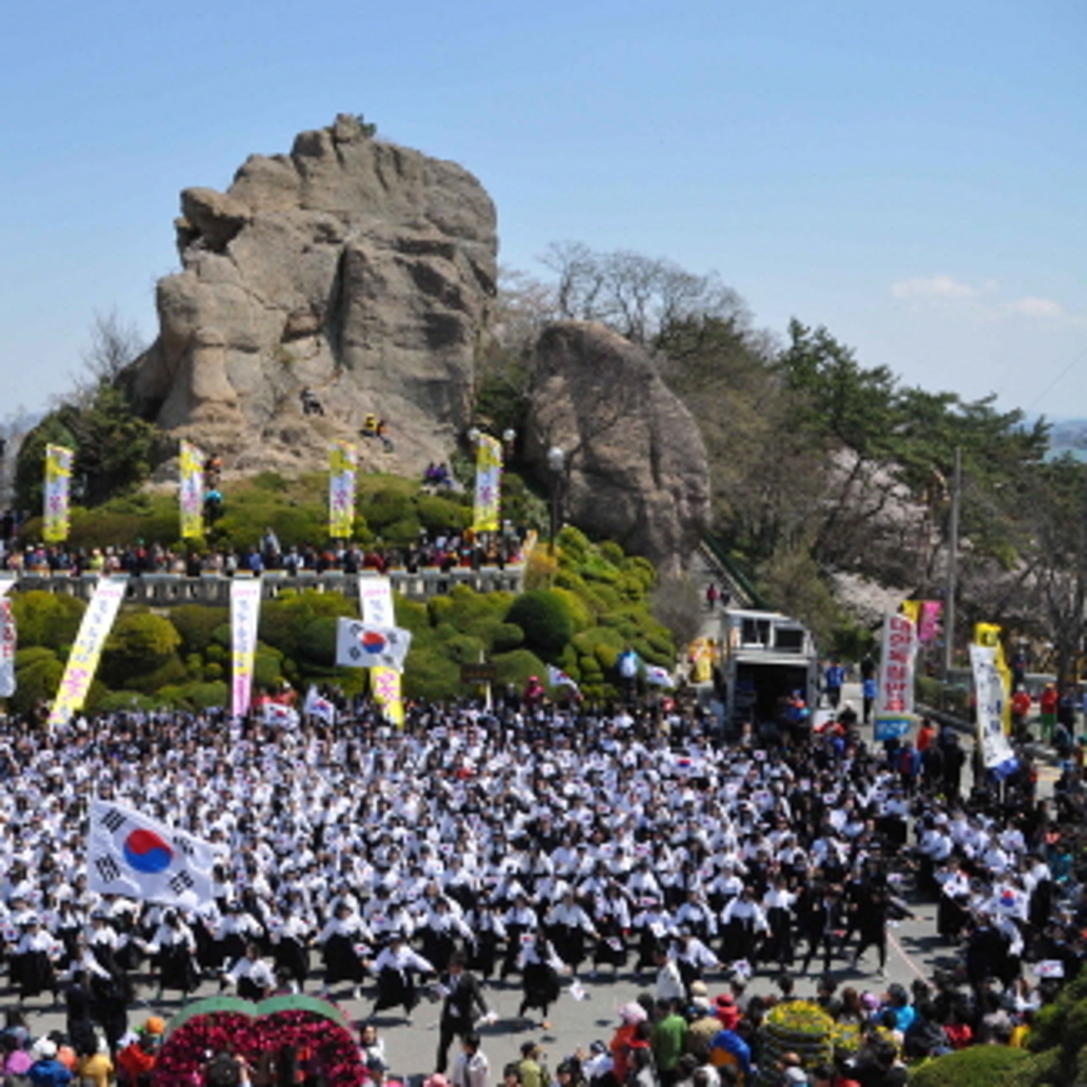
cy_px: 540
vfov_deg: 42.8
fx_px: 1386
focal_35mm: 39
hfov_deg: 41.4
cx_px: 257
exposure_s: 1/2000
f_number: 6.7
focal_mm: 20
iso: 400
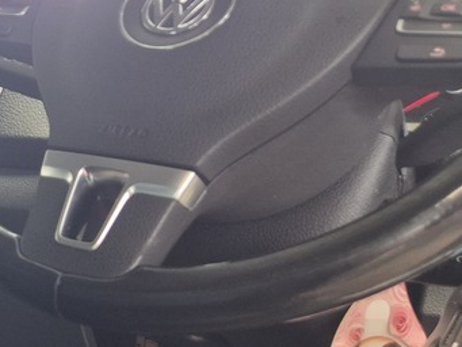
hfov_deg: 23.2
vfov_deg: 21.2
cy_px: 253
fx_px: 921
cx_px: -215
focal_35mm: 69
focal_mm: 5.4
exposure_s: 1/100
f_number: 1.8
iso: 400
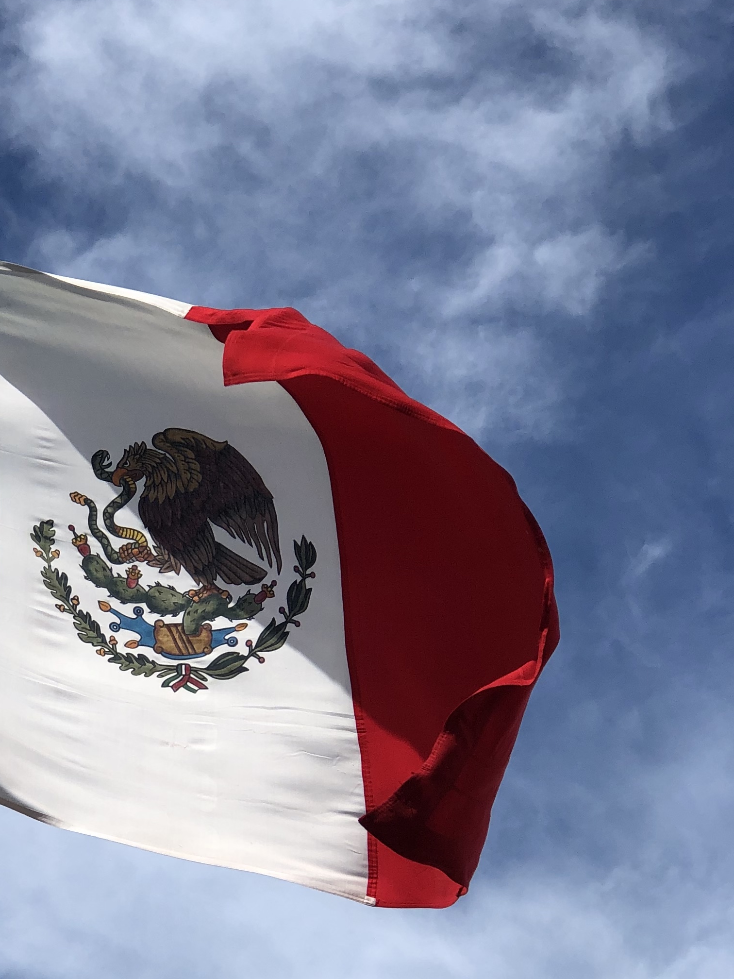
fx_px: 3223
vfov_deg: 17.2
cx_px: 15
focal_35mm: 114
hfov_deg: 12.8
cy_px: 731
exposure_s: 1/1333
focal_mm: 6.6
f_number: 2.8
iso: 20
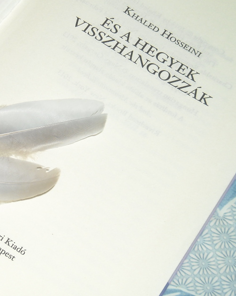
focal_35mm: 121
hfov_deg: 12.7
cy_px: 118
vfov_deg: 15.9
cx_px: 34
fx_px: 1057
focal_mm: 12.3
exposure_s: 1/125
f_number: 3.9
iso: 64
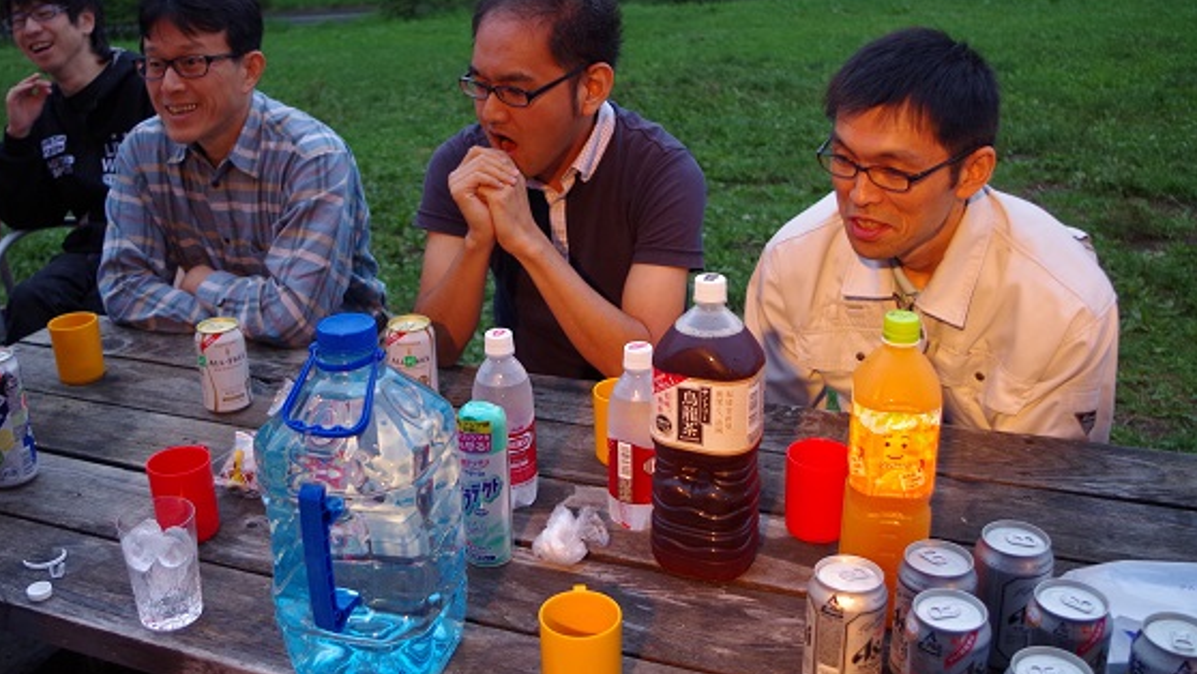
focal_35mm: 36
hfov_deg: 55.2
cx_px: 532
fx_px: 1143
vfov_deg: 32.8
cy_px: 298
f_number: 4
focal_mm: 20
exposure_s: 1/50
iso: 800
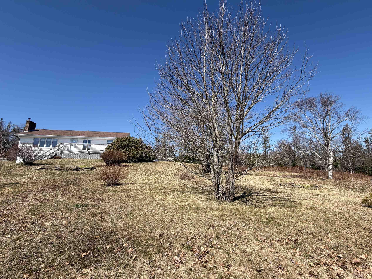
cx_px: 209
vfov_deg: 74.7
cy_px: 137
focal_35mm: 17
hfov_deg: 90.6
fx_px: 183
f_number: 2.2
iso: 20
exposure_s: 1/779
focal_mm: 2.22
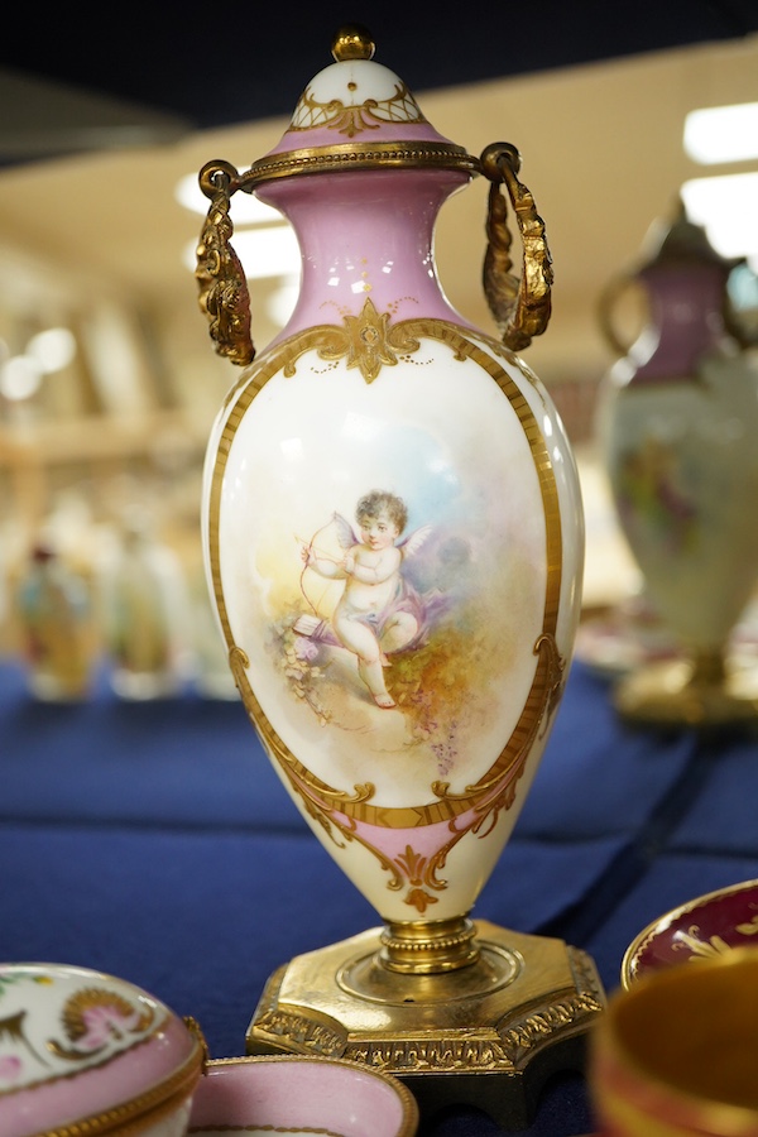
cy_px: 568
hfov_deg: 29.9
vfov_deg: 43.6
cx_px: 379
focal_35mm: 45
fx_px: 1421
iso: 1250
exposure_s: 1/125
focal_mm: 30
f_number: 5.6
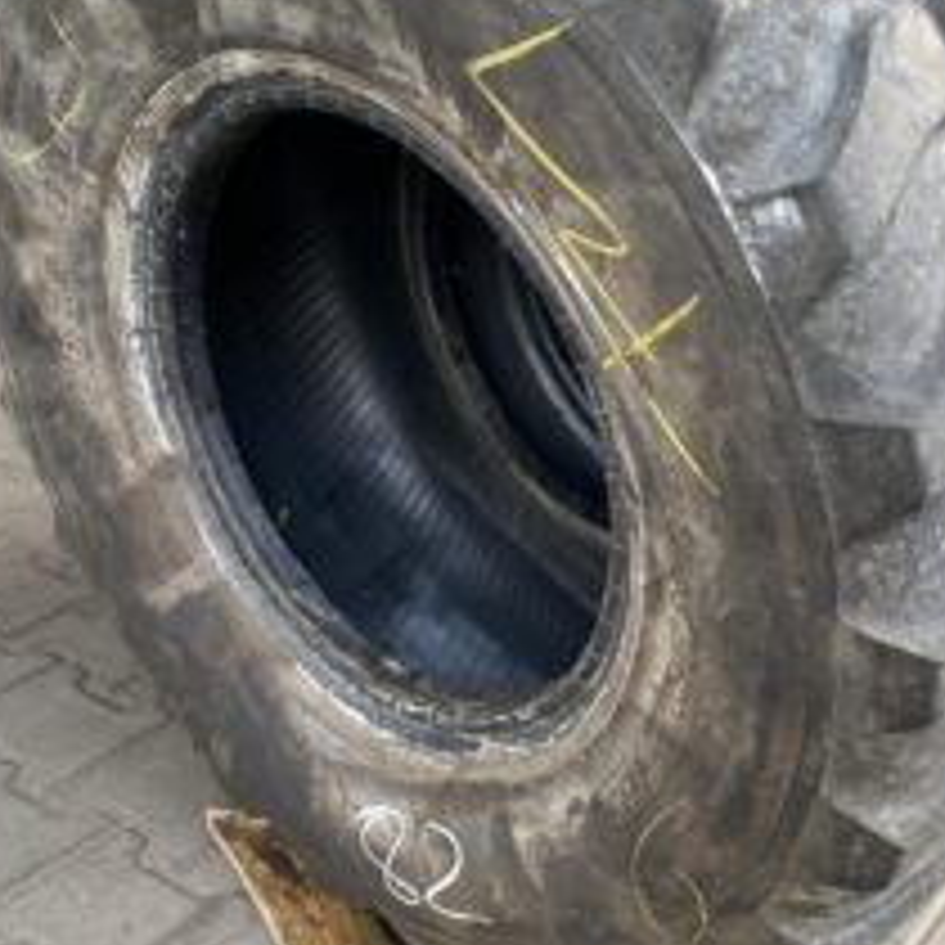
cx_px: 760
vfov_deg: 35.7
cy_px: 304
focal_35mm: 47
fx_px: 1452
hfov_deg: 34.9
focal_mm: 4.25
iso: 50
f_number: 1.8
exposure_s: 1/121
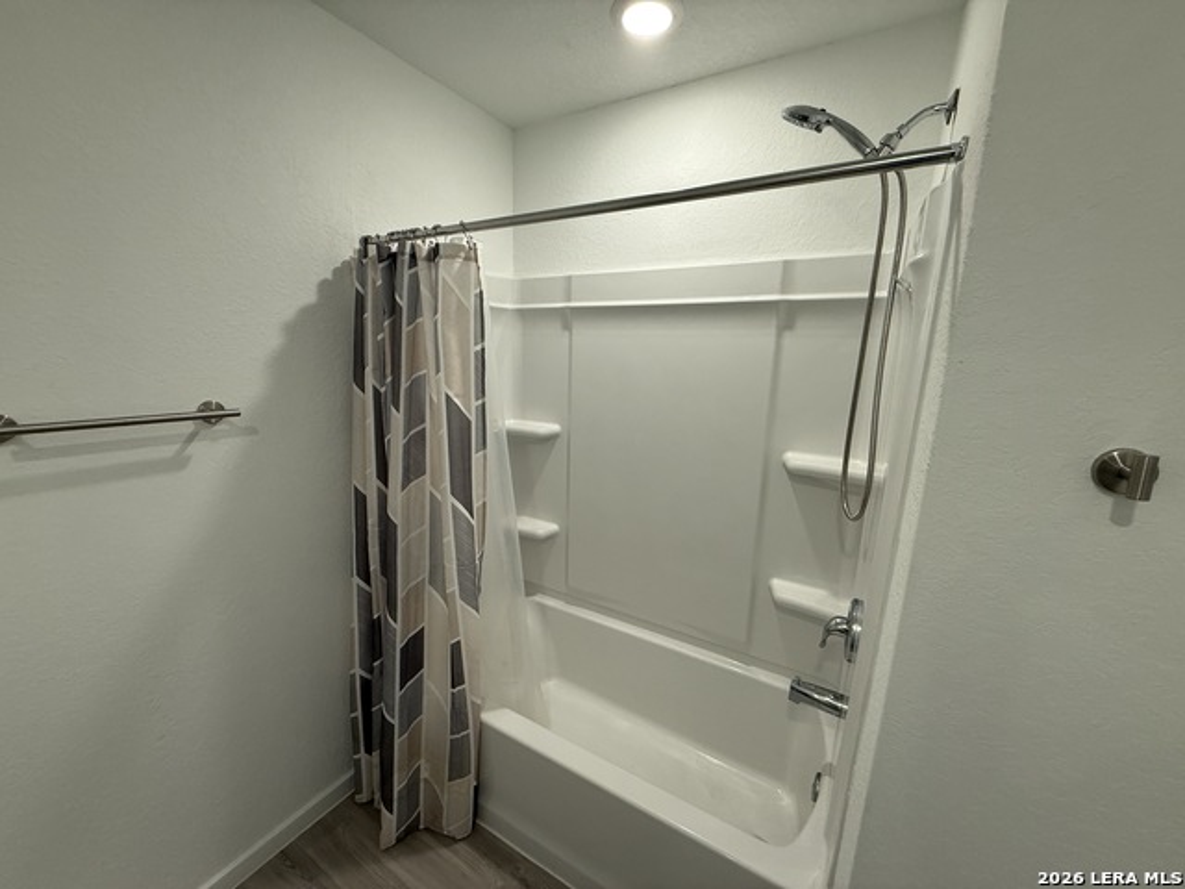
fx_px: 479
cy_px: 444
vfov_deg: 85.7
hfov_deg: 102.1
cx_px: 592
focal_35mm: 14
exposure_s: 1/120
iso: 160
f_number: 2.2
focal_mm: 2.22
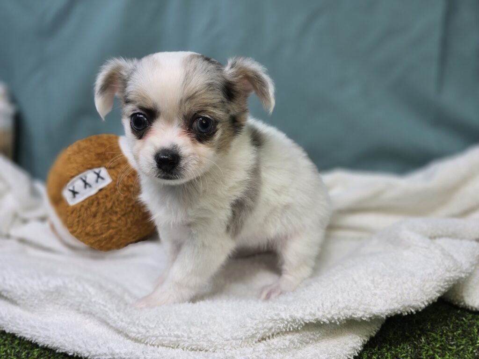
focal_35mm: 23
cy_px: 180
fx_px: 318
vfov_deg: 58.9
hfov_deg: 73.9
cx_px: 240
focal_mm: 6.3
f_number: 1.7
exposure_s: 1/120
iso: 50
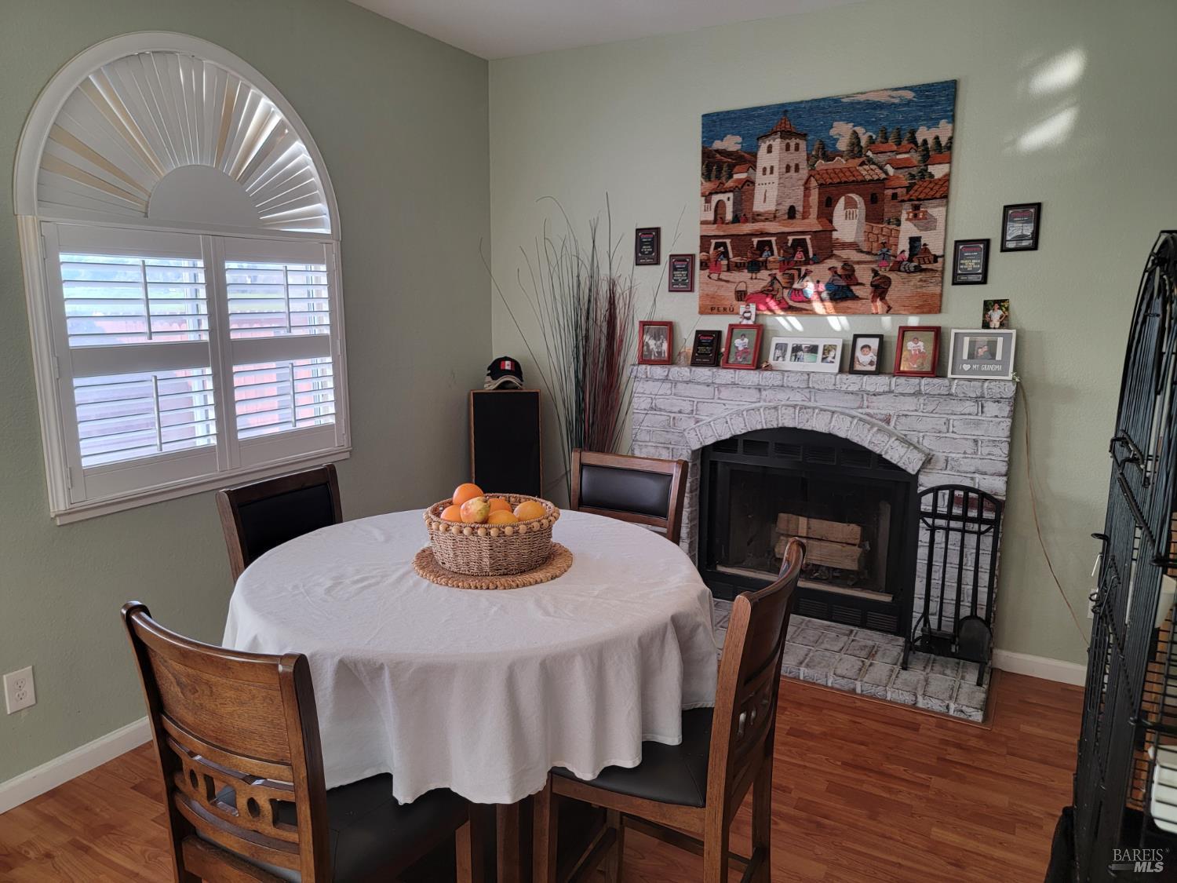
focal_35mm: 24
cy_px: 442
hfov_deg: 71.6
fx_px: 816
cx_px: 588
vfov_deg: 56.8
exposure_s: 1/120
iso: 125
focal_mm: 6.7
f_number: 1.8
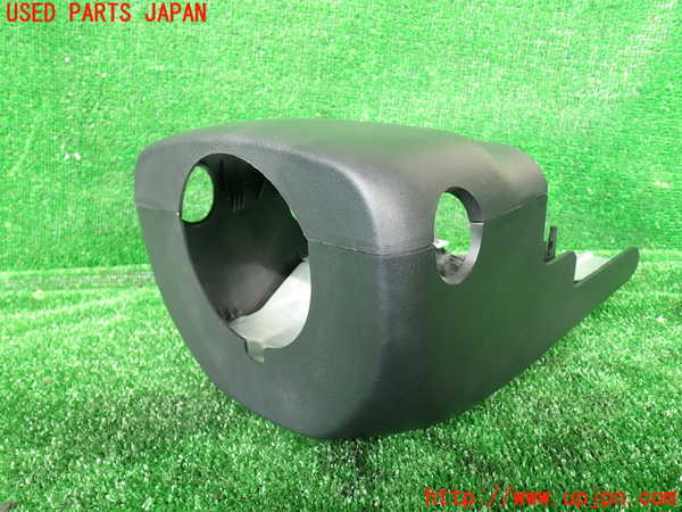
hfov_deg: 60.0
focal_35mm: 30
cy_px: 256
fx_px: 591
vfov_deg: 46.8
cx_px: 341
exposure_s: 1/60
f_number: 2.3
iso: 100
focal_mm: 5.4
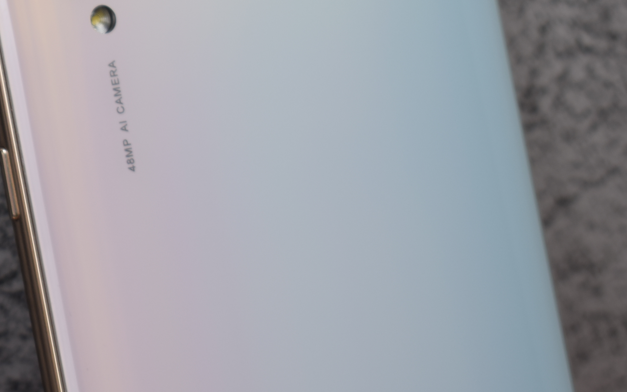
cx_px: -248
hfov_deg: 9.9
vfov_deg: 6.3
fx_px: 3537
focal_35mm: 207
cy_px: 32
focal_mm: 48
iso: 100
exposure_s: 1/25
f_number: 5.3
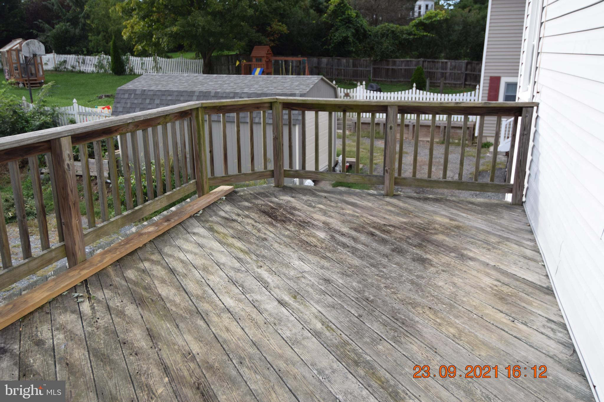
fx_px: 554
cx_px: 302
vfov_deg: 40.0
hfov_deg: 57.2
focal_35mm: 33
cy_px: 201
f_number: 5
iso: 110
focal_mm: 22
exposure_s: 1/200
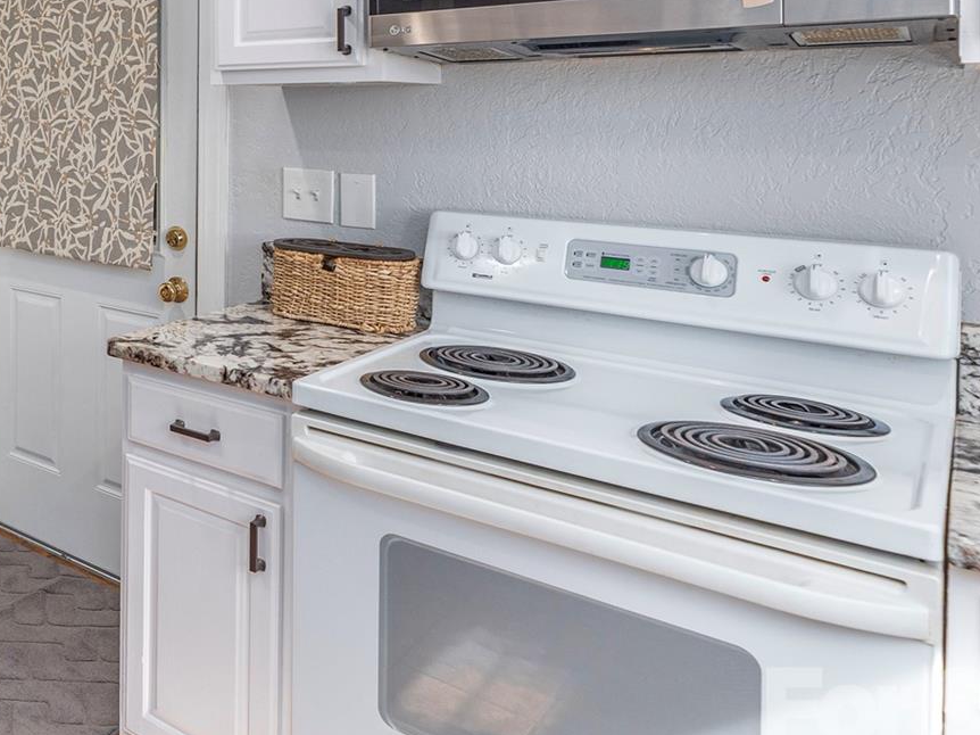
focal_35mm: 32
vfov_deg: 41.6
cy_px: 114
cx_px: -35
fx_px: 906
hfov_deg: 46.0
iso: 320
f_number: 7.1
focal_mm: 14
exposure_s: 1/200
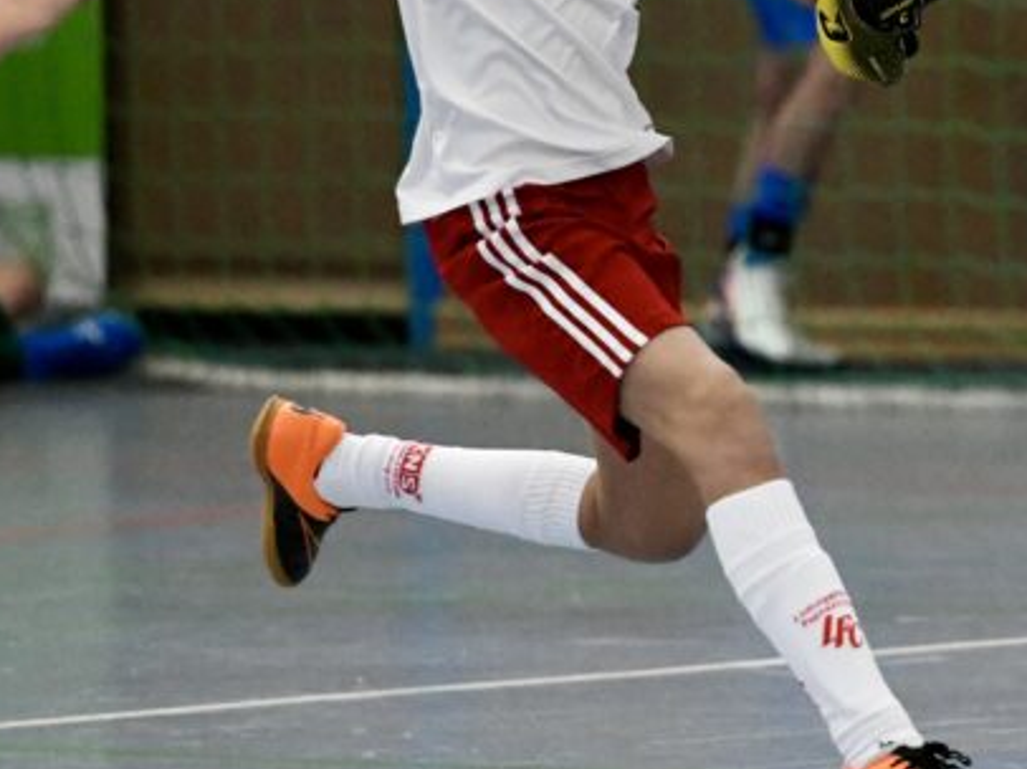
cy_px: 215
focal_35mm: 485
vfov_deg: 3.1
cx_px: 706
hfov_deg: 4.1
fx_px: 14381
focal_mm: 200
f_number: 2.8
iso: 8000
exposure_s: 1/1600
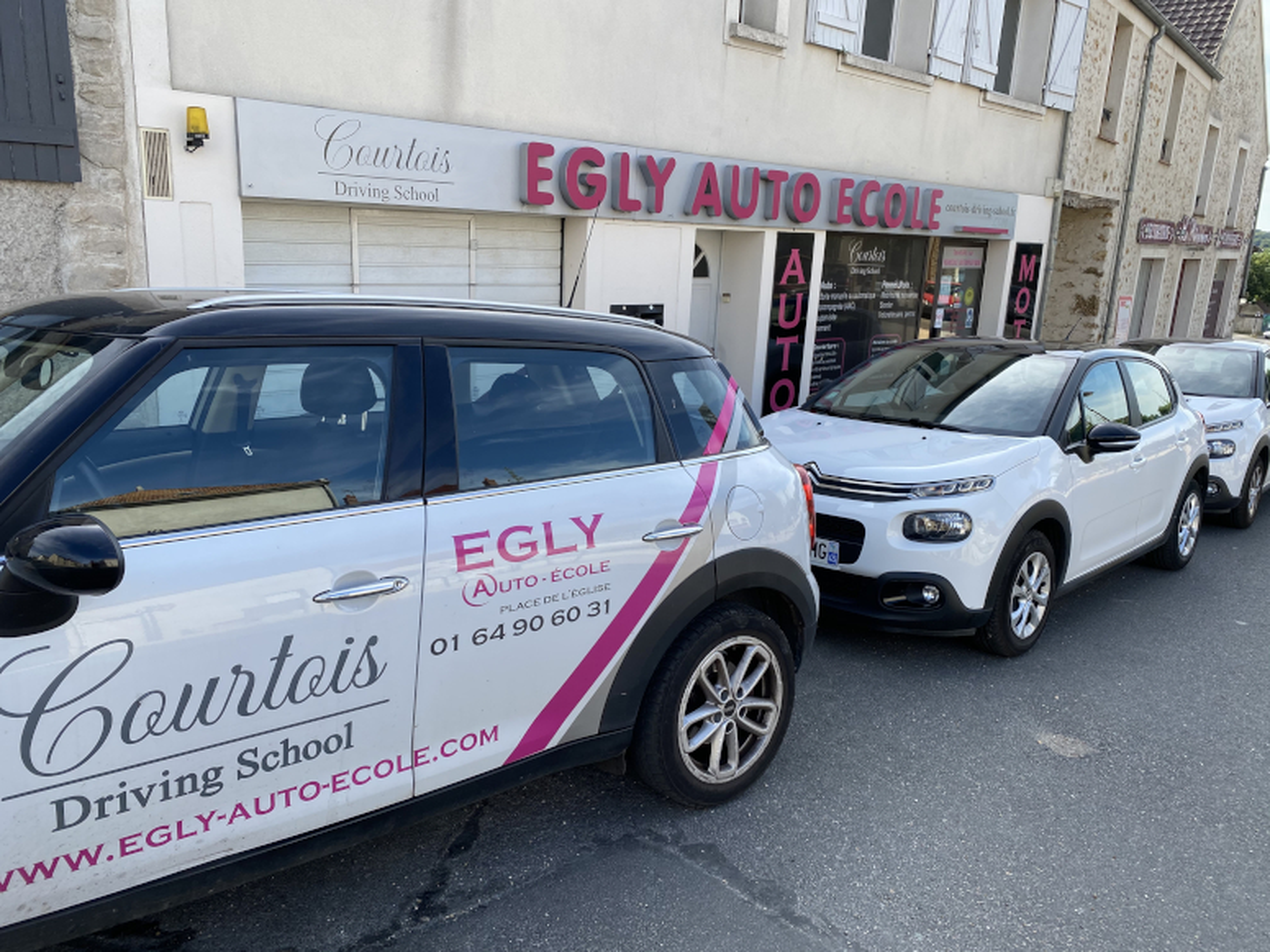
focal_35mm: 26
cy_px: 476
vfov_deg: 53.1
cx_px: 635
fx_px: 954
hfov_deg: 67.3
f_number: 1.8
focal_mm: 4.25
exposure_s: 1/681
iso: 32
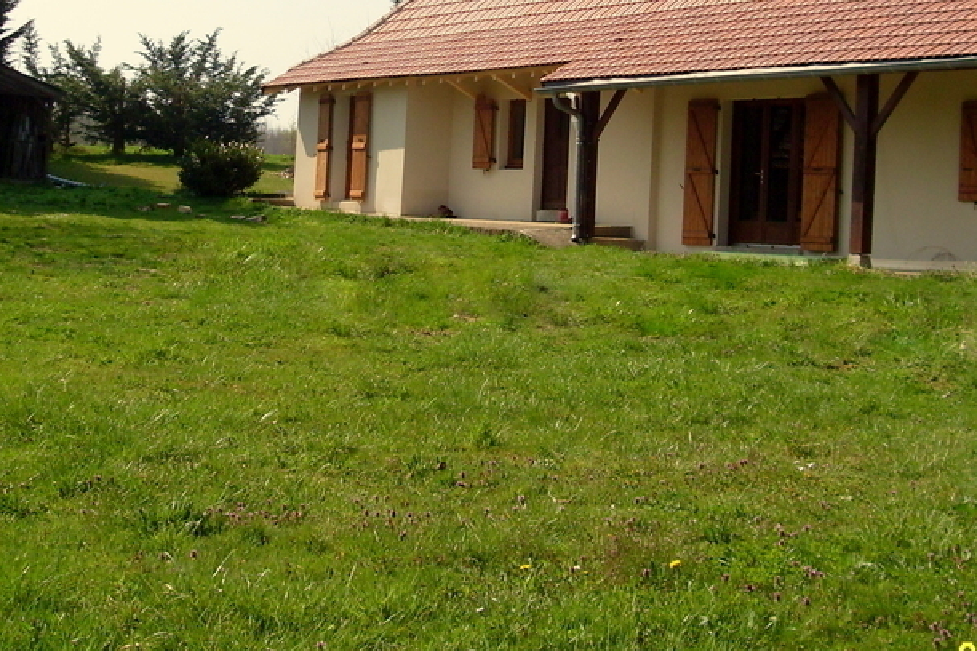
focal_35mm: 61
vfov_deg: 22.0
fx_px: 1655
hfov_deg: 32.8
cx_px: 596
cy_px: 163
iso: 80
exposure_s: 1/250
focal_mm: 6.3
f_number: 7
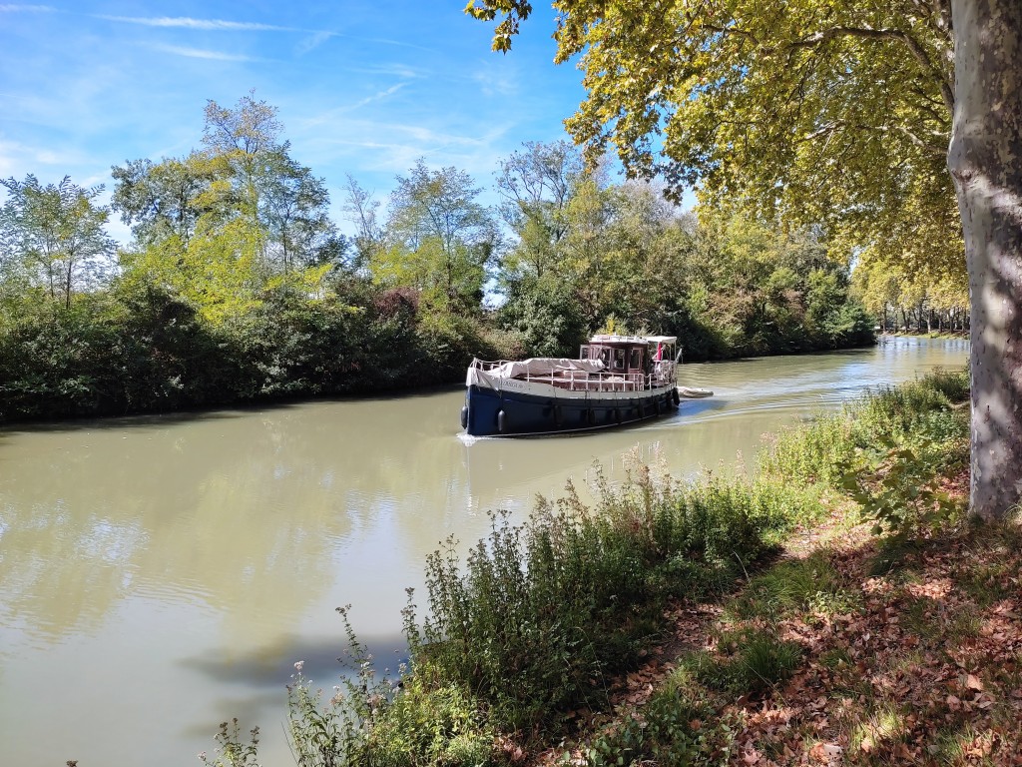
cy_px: 384
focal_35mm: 26
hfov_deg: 67.3
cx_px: 511
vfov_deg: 53.1
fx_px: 768
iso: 100
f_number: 1.79
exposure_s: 1/1005
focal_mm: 4.74
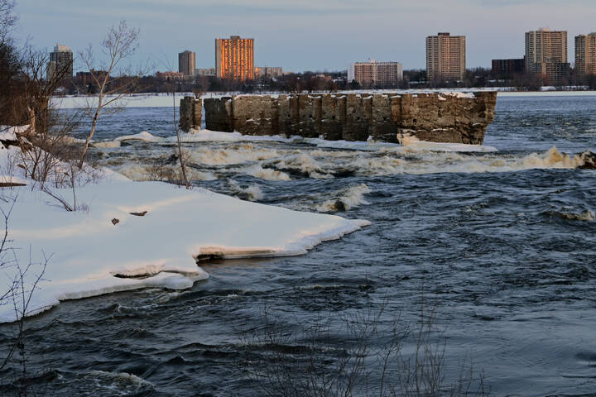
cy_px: 198
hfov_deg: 27.0
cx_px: 298
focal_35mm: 75
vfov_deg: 18.2
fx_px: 1242
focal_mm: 50
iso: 320
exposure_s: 1/40
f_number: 6.3
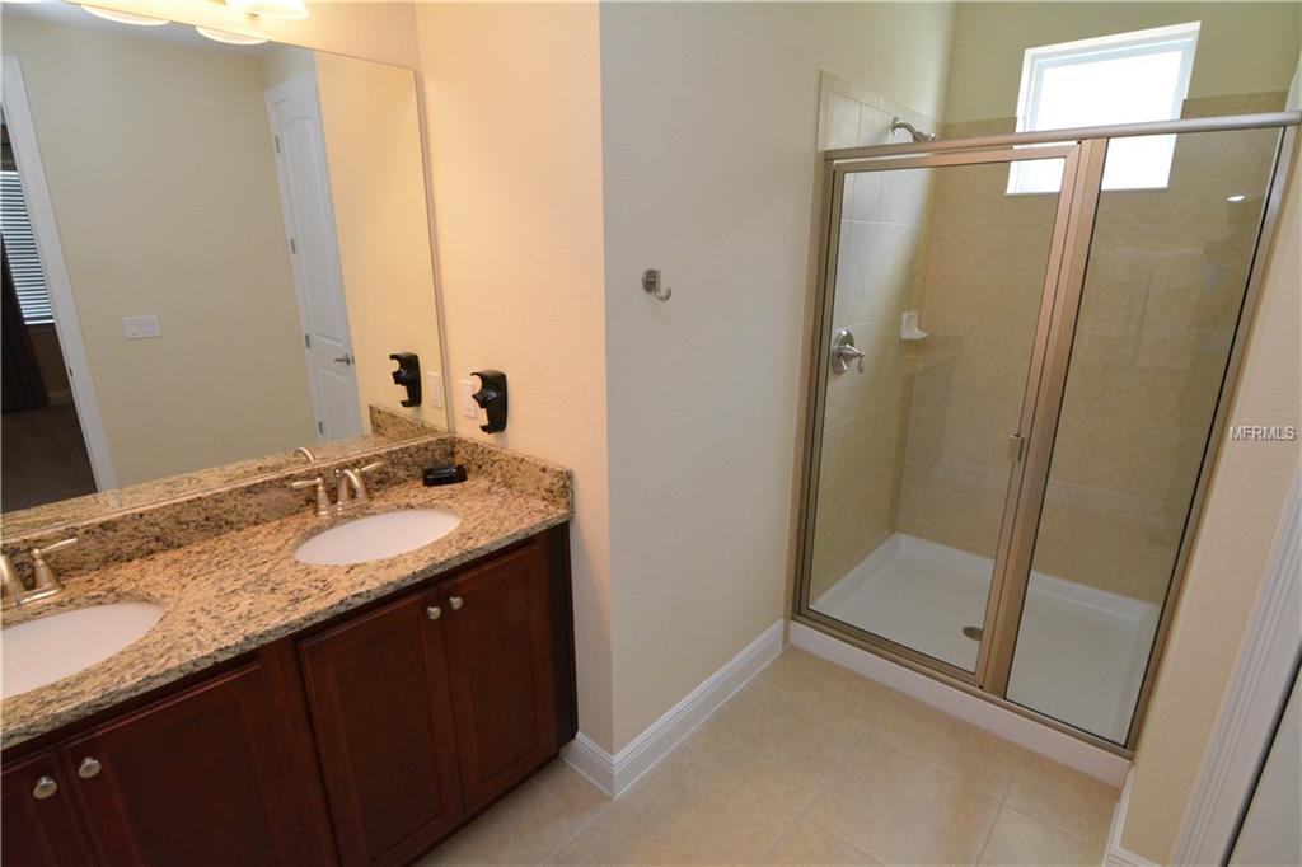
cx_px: 651
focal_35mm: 16
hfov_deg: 95.0
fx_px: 597
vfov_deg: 72.0
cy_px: 434
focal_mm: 11
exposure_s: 1/60
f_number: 9
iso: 3200
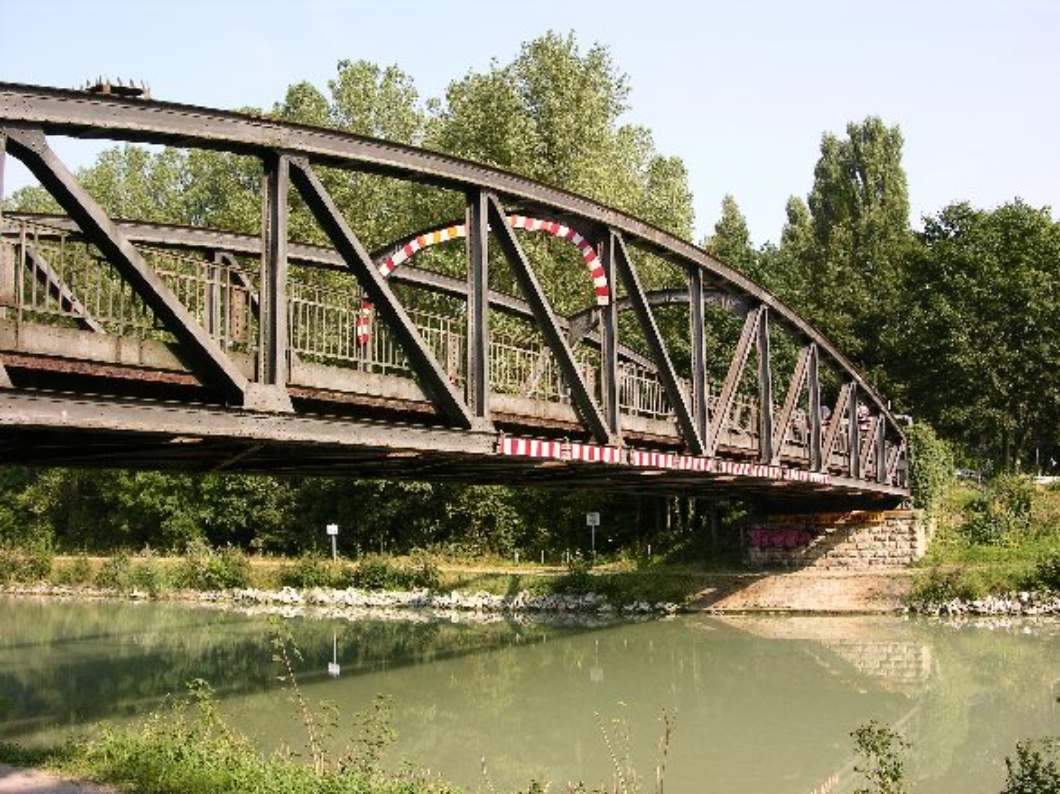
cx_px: 530
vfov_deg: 40.7
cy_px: 397
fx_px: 1072
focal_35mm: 35
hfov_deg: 52.6
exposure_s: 1/87.9
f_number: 6.3
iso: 50
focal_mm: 8.9
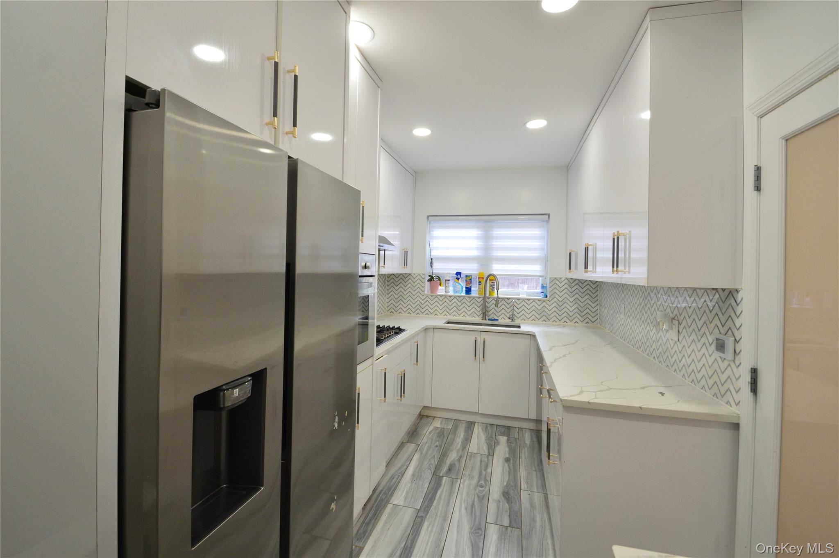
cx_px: 420
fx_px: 349
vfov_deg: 77.2
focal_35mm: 15
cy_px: 279
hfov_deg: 100.4
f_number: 7.1
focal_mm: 10
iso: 800
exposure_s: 1/60
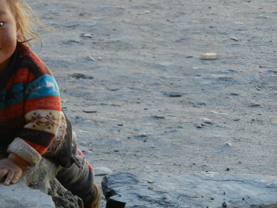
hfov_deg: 6.4
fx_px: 2490
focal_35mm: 311
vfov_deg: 4.8
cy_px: 71
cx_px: 63
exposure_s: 1/80
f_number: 5.3
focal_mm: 34
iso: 400
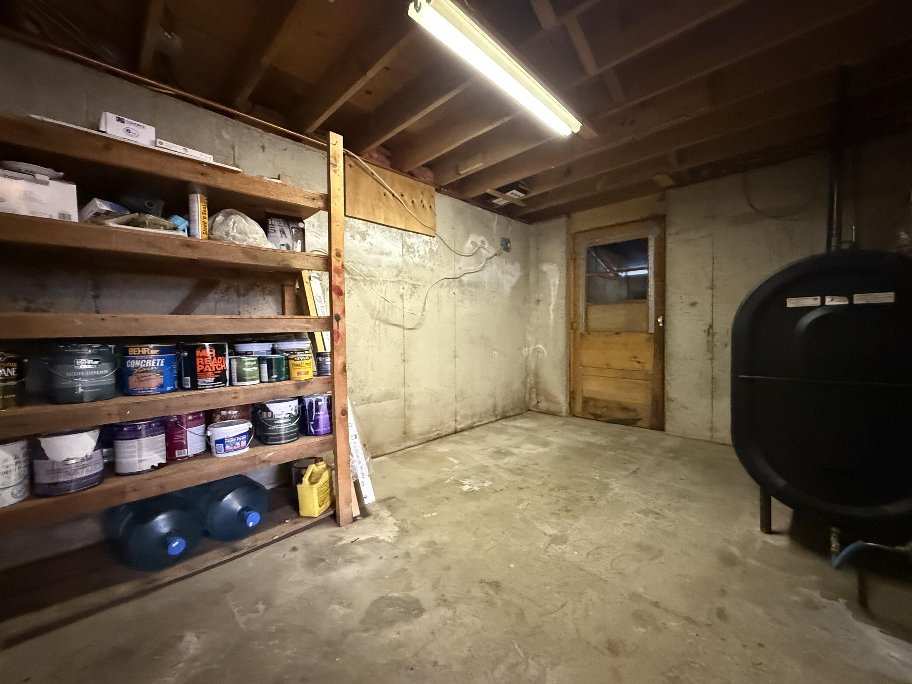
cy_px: 342
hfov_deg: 102.1
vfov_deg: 85.7
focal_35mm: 14
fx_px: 369
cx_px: 456
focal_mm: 2.22
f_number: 2.2
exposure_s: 1/60
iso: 1000
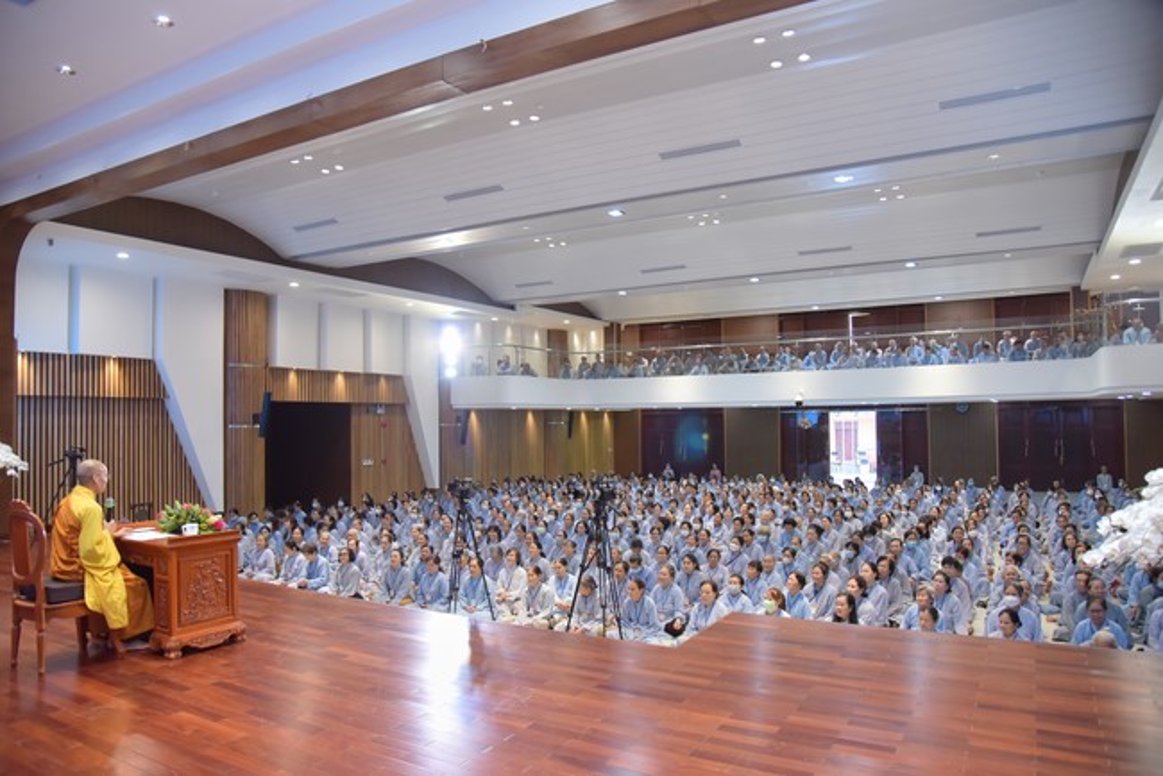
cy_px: 388
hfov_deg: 73.7
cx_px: 582
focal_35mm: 24
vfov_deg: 53.2
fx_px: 776
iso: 1250
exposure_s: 1/125
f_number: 5
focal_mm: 24
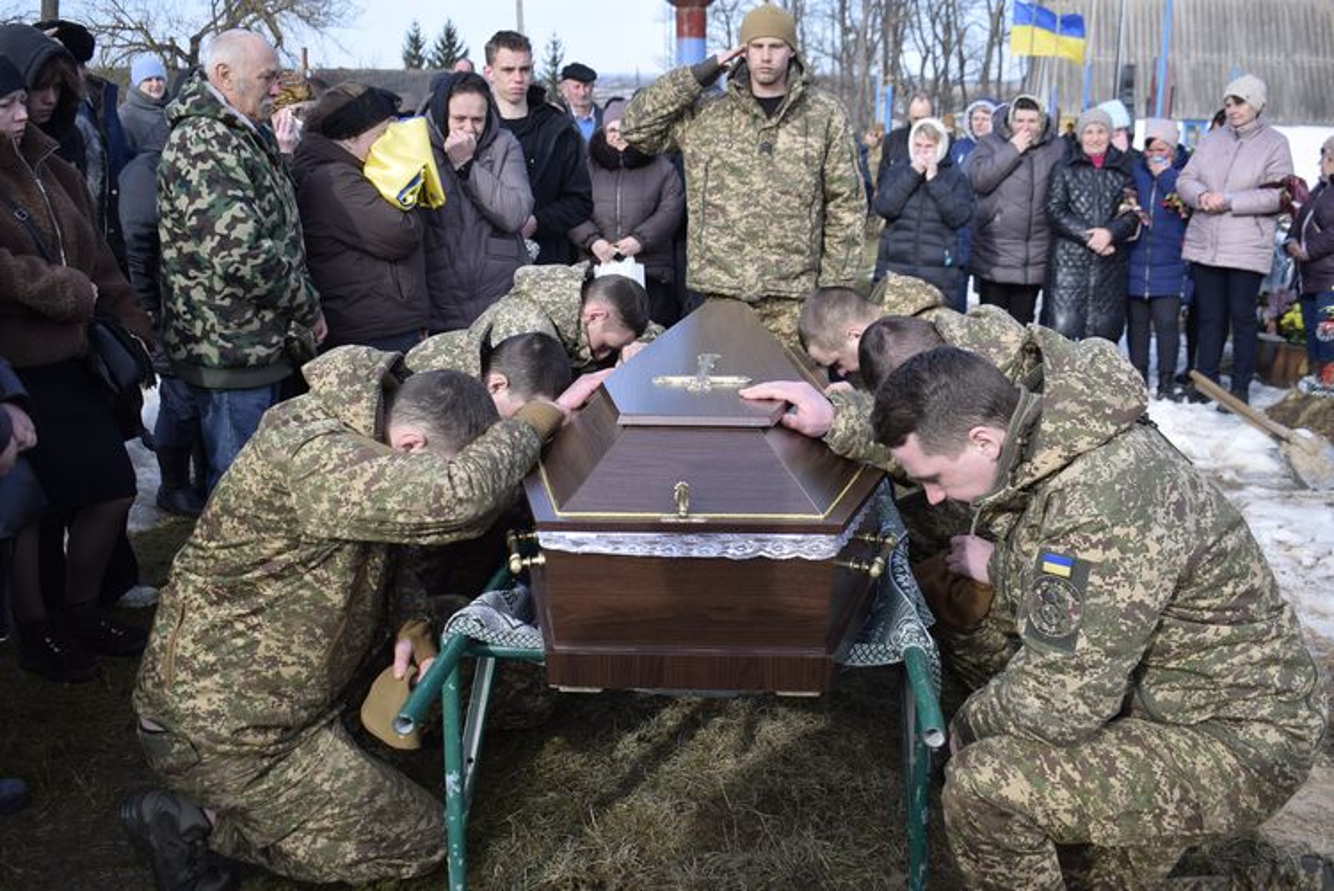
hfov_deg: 53.1
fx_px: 1335
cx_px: 667
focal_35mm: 36
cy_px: 446
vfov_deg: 36.9
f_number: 5
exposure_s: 1/640
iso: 200
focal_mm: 24
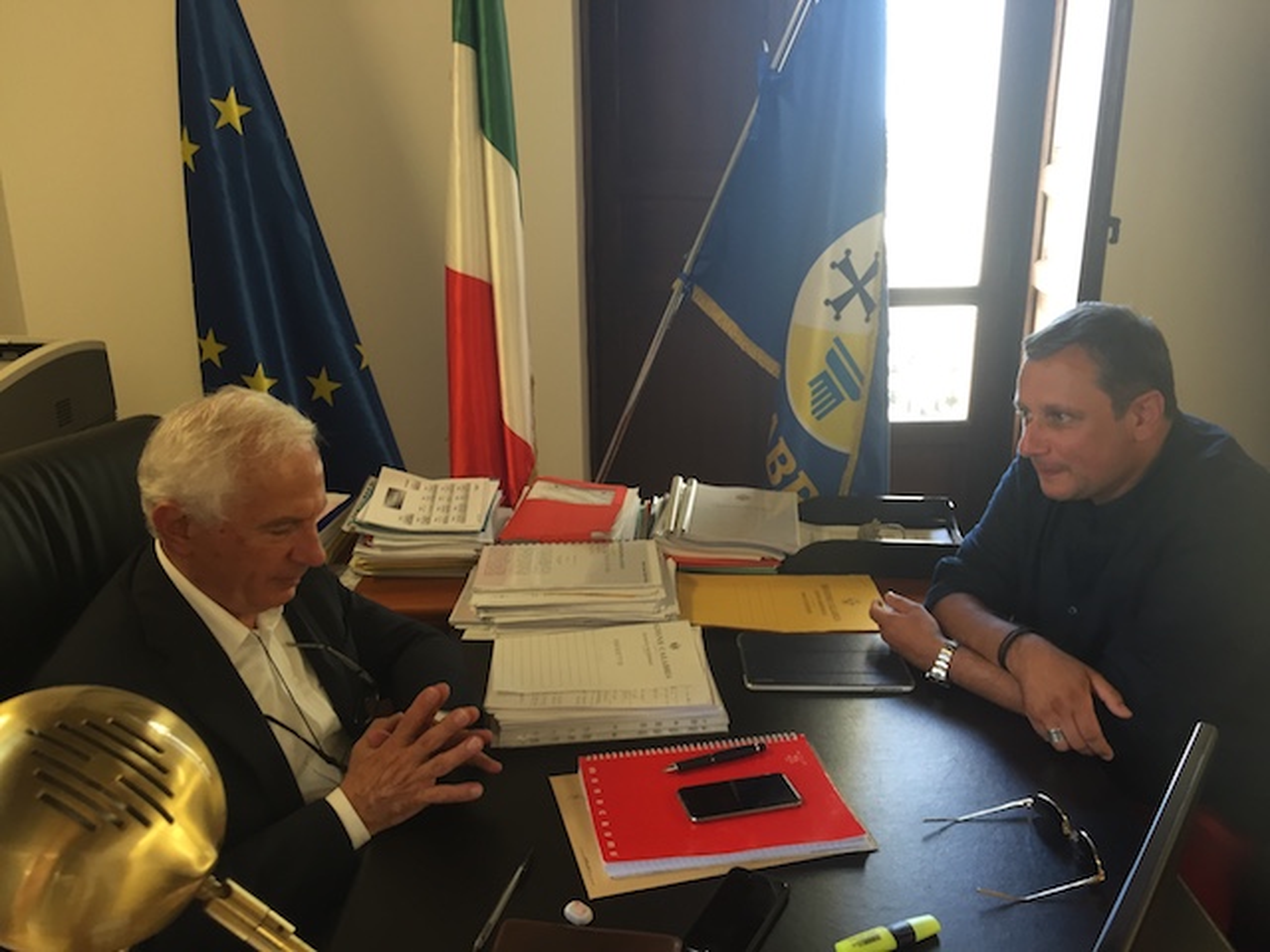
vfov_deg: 48.2
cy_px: 476
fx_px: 1064
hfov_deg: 61.7
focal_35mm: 29
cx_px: 635
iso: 100
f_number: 2.2
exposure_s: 1/33
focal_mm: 4.15
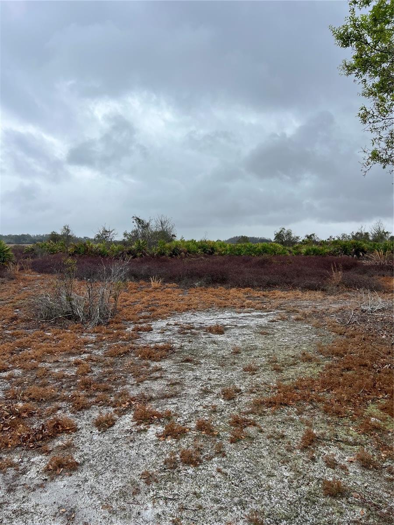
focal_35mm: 26
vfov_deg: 67.3
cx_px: 197
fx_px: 395
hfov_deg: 53.1
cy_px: 262
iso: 50
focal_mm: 5.7
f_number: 1.5
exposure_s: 1/2299
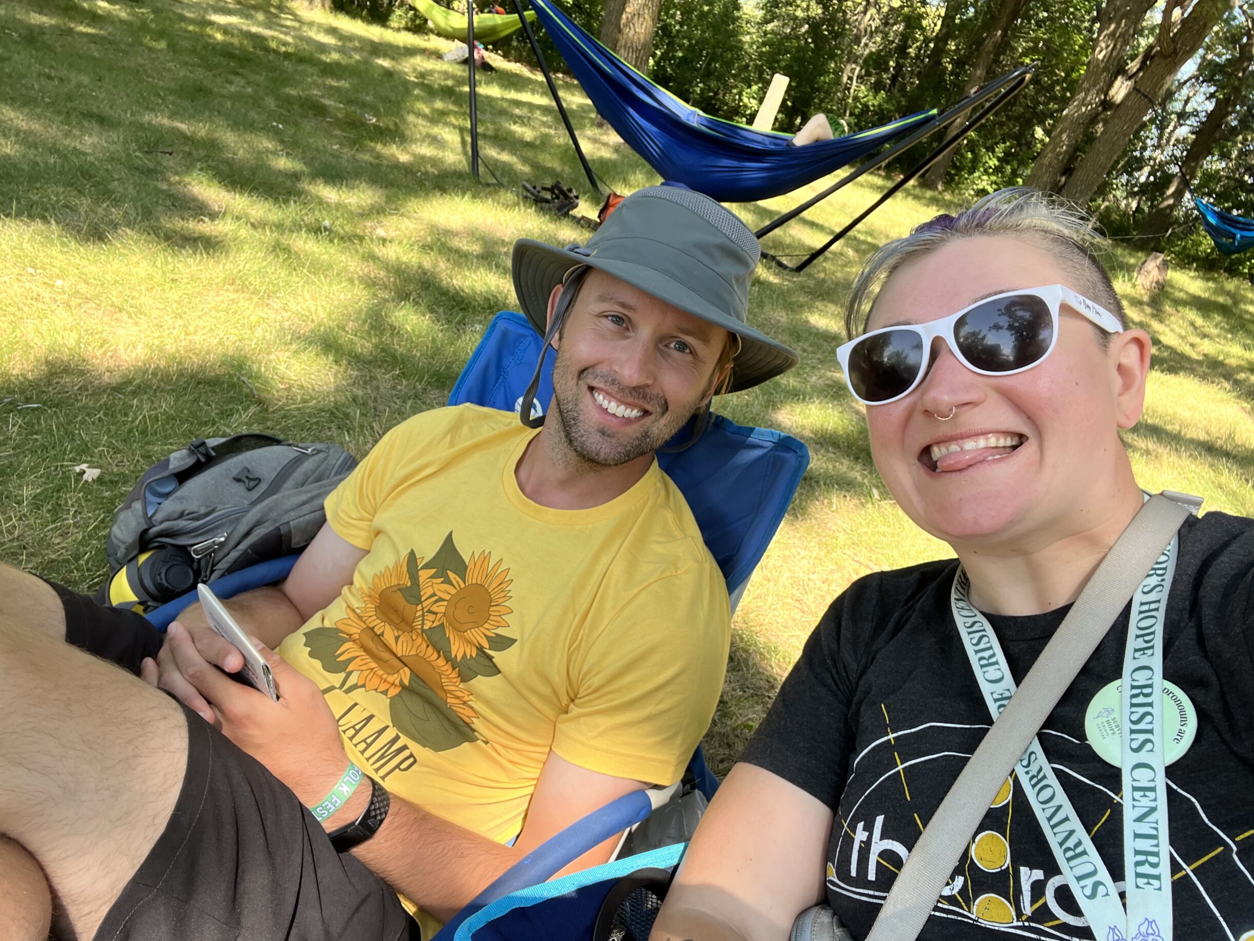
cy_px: 479
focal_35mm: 24
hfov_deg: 71.6
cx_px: 614
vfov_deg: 56.8
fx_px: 869
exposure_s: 1/129
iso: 25
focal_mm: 2.71
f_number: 2.2
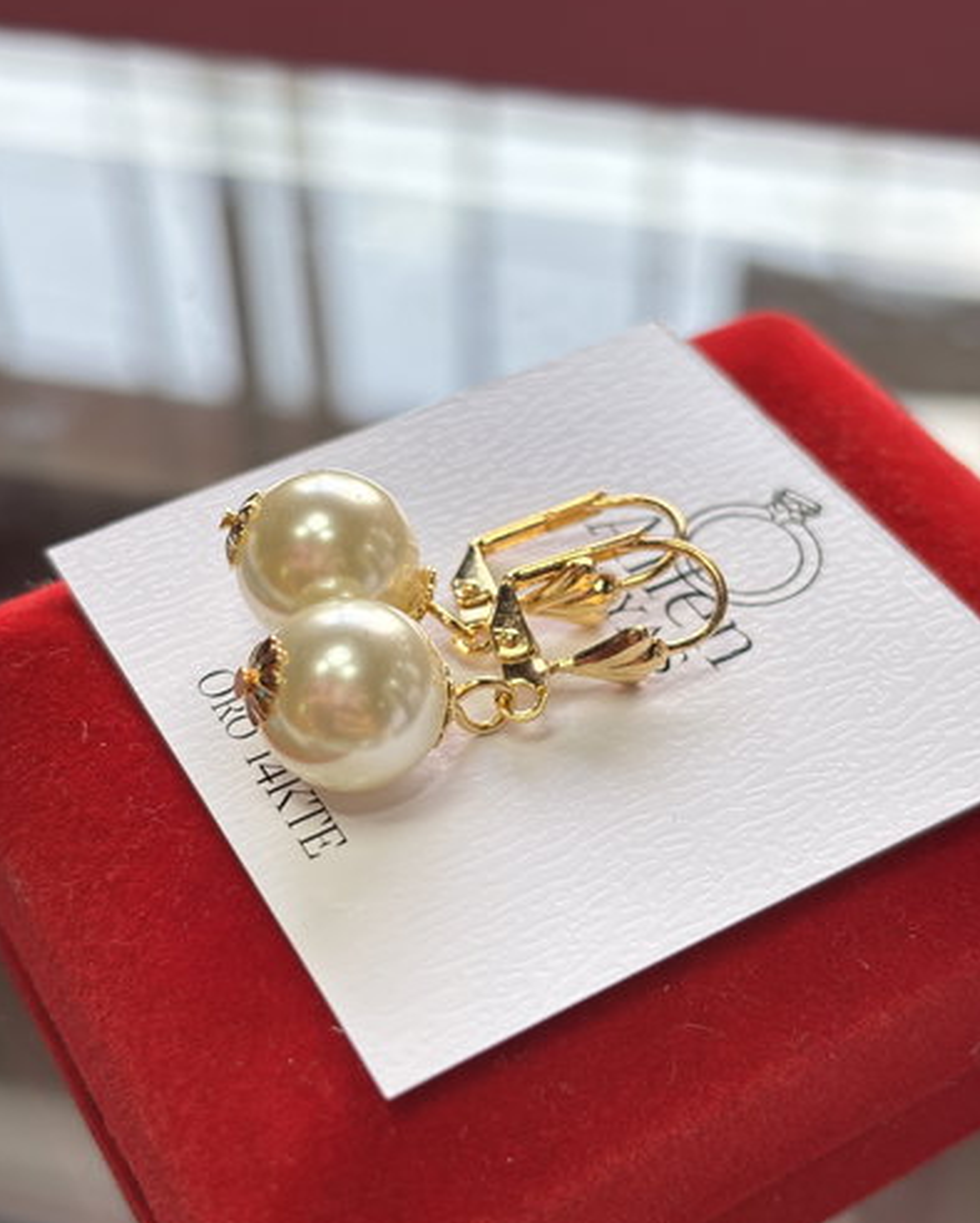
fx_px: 1993
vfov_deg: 34.1
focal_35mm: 55
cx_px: 488
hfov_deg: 27.6
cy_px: 590
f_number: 1.6
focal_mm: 5.96
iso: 40
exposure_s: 1/121
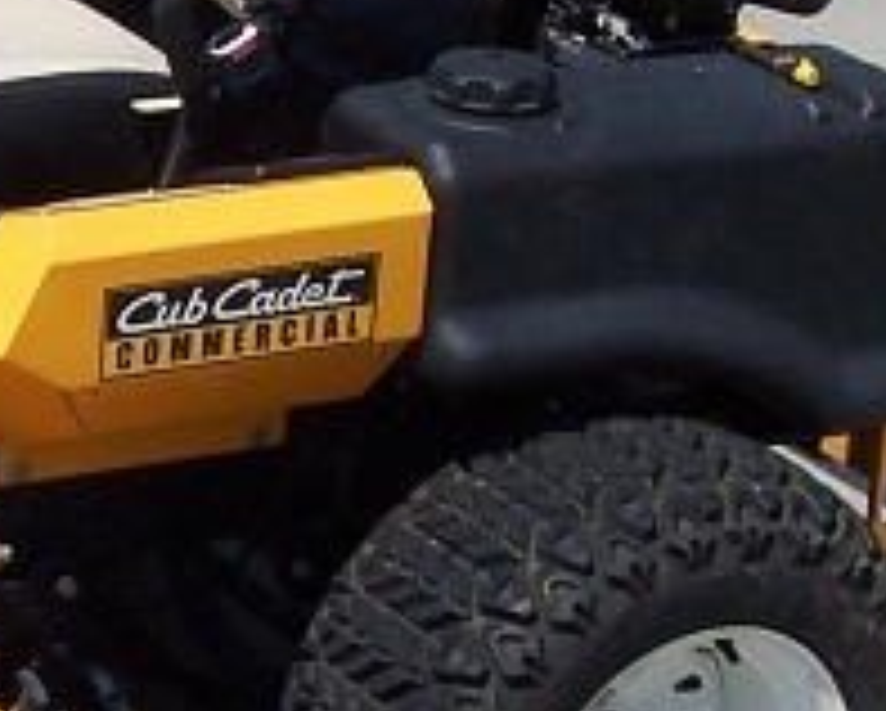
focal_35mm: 162
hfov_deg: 11.7
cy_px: 266
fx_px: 4252
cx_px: -121
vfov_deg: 9.5
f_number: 5.6
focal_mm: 7
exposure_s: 1/750
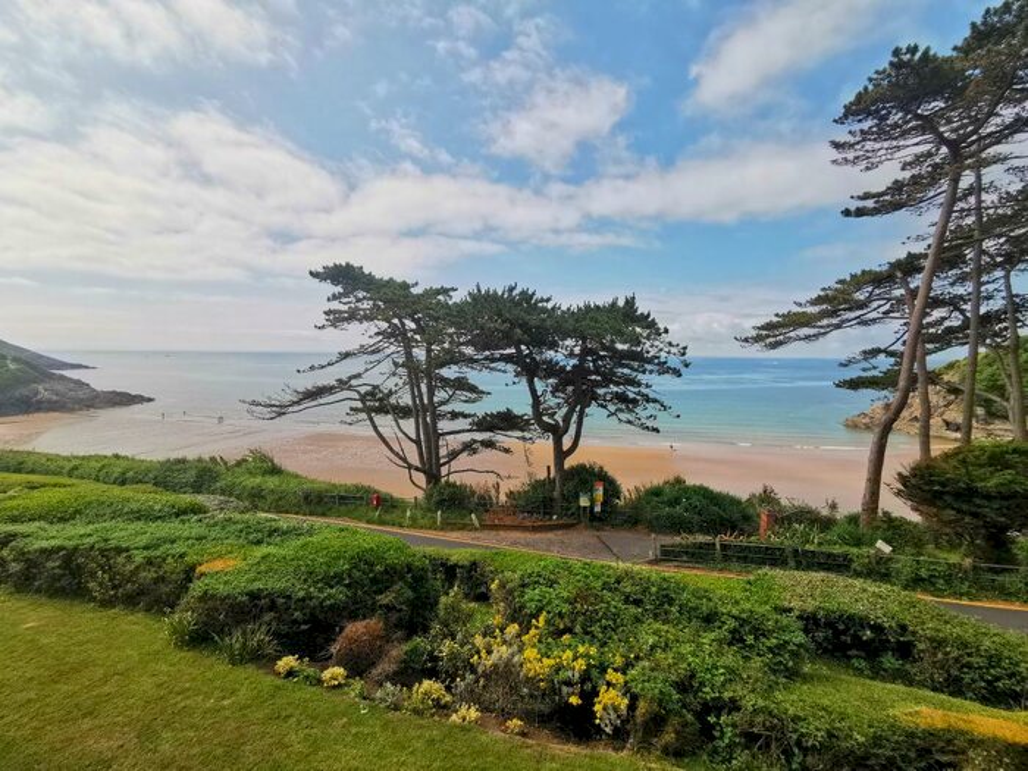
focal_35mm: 16
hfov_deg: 94.5
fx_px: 475
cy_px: 386
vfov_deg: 78.1
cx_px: 514
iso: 50
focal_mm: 2.35
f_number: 2.2
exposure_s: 1/1577
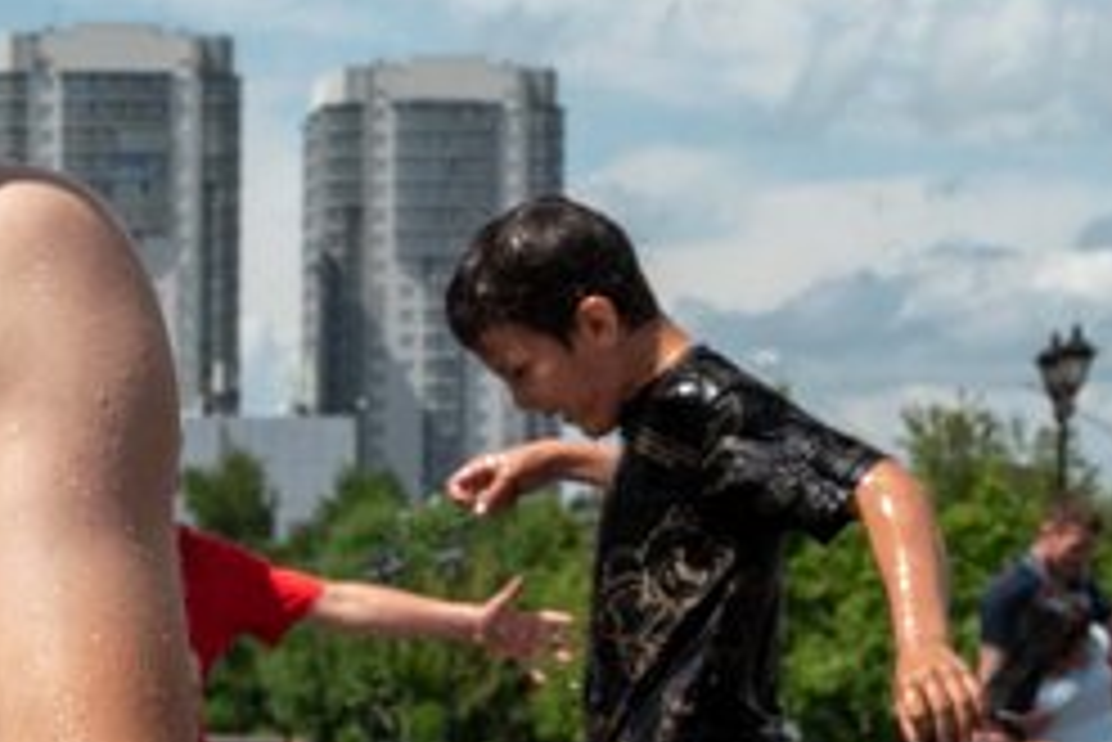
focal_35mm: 170
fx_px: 5254
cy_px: 816
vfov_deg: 8.0
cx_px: 18
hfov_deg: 12.0
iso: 100
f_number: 8
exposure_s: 1/640
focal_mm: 35
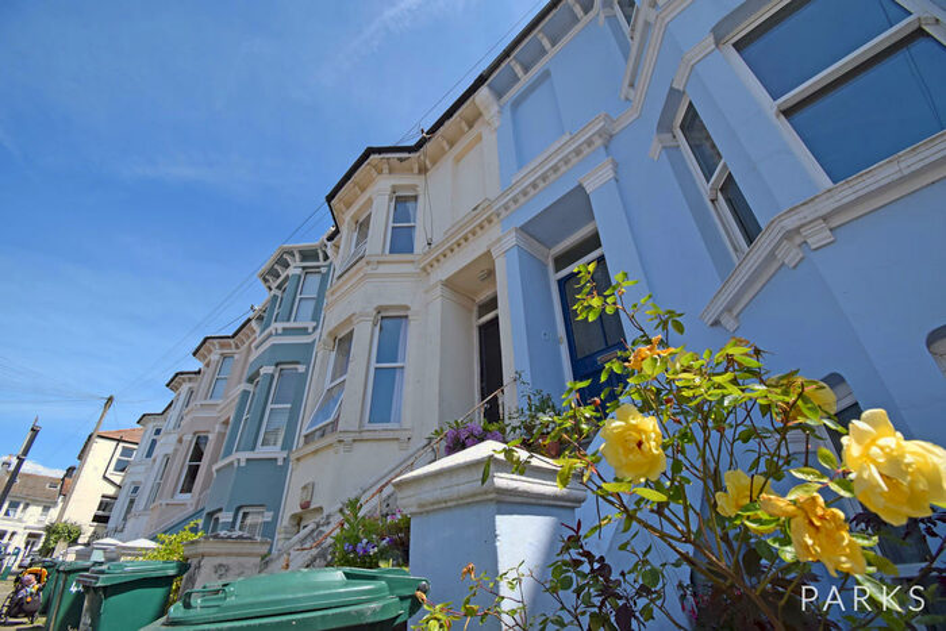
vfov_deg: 77.4
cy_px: 316
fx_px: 394
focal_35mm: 15
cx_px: 473
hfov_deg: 100.4
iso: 640
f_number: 6.3
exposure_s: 1/1600
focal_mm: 10
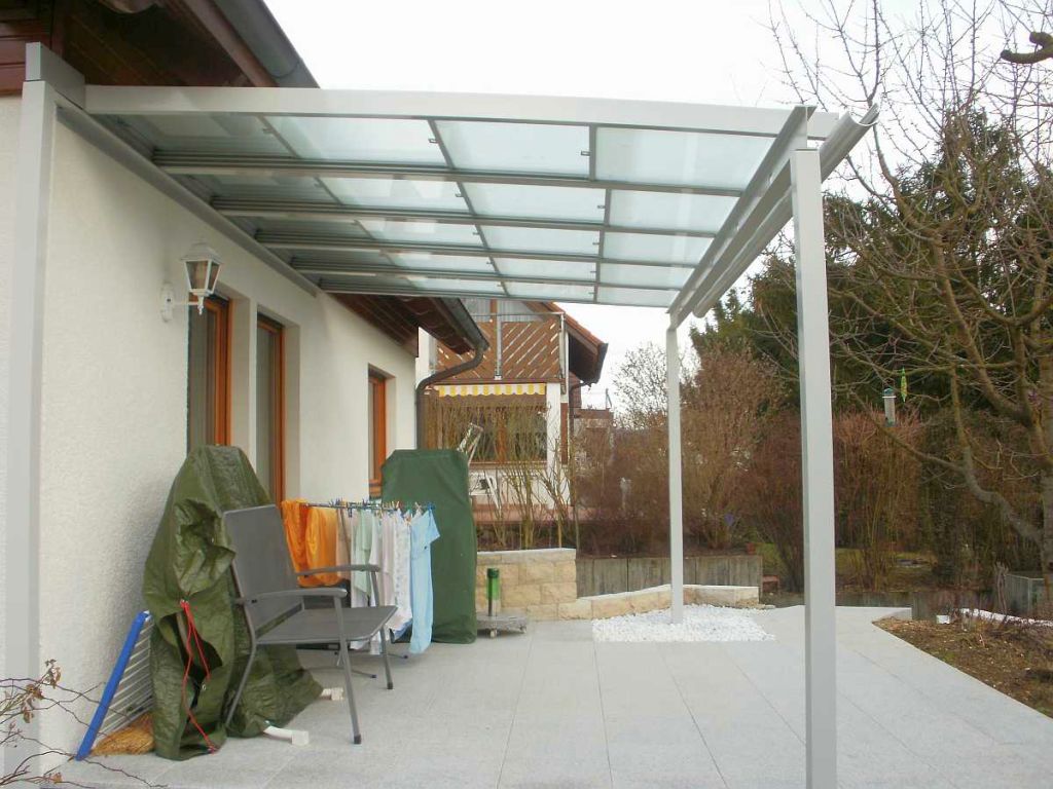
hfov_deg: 51.4
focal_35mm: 36
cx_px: 526
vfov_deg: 39.7
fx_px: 1095
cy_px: 394
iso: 100
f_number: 5.6
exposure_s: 1/125
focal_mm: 6.3
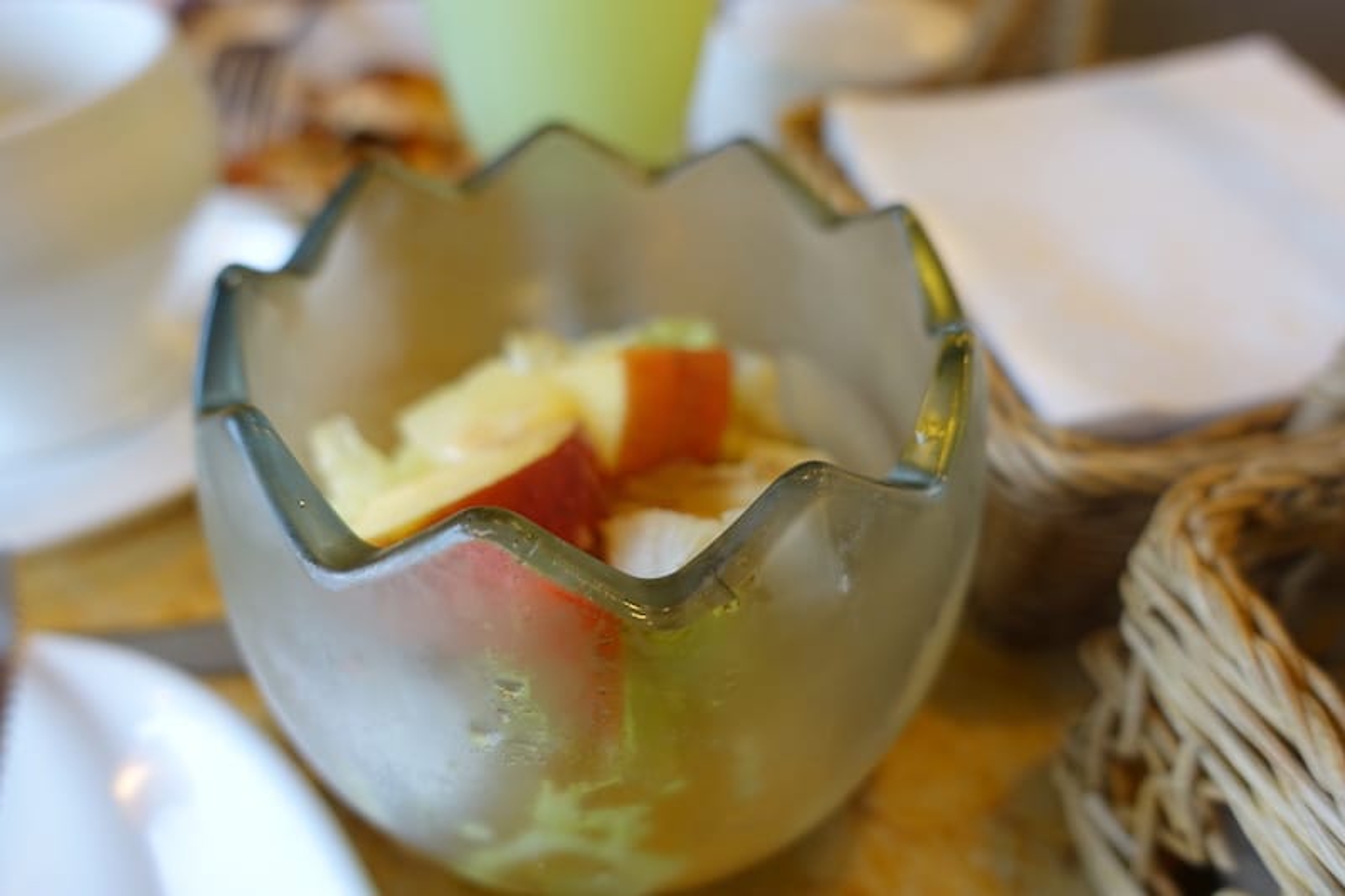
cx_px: 672
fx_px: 934
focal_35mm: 25
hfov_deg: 71.5
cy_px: 448
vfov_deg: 51.3
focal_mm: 9.12
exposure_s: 1/30
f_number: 2.2
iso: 125
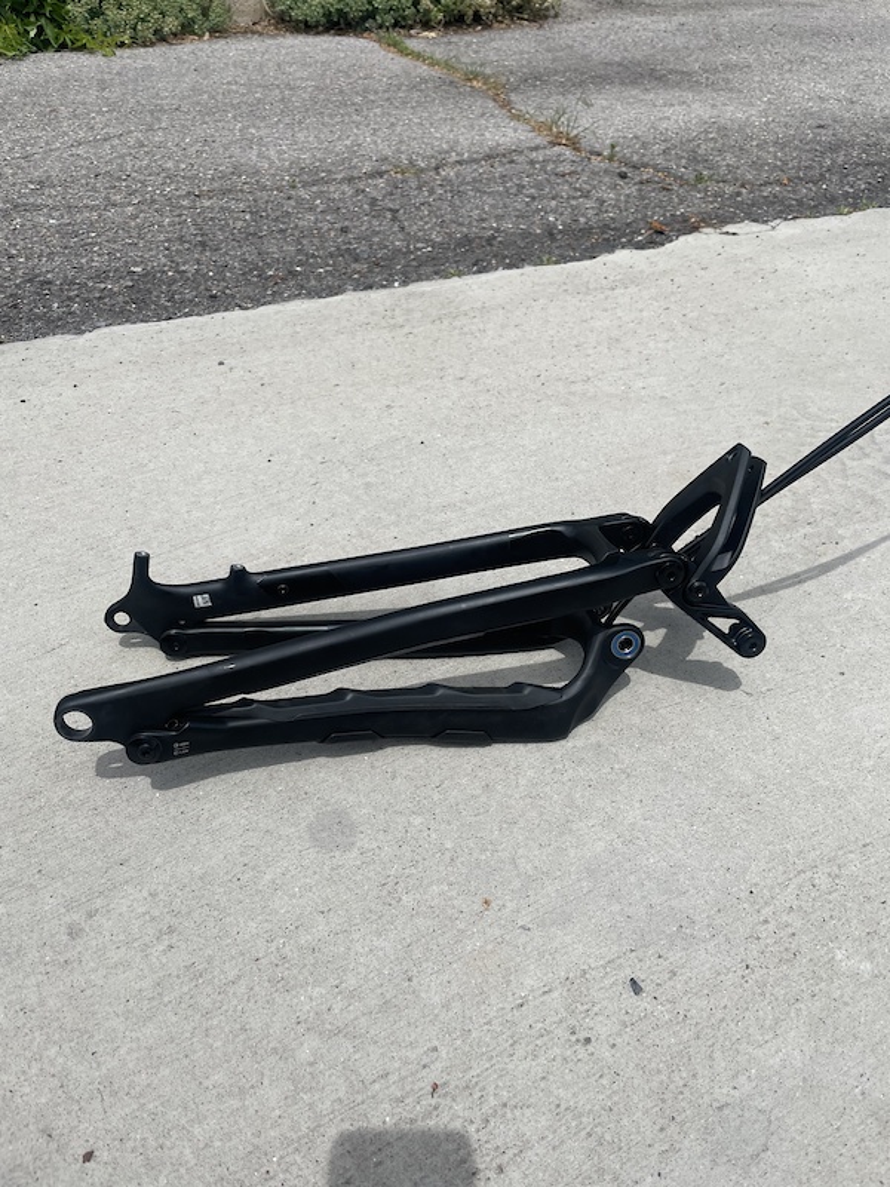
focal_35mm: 26
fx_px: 891
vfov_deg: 67.3
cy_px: 594
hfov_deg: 53.1
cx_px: 445
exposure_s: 1/3861
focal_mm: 4.2
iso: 32
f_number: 1.6
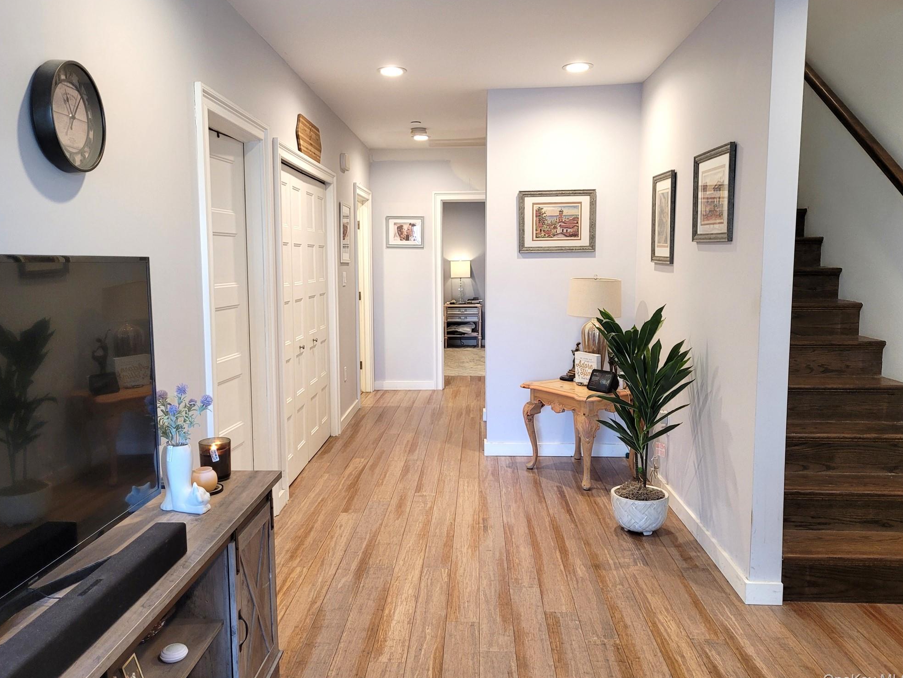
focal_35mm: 27
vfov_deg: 51.4
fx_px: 704
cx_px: 447
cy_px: 339
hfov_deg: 65.3
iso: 200
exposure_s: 1/120
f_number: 1.8
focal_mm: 5.4
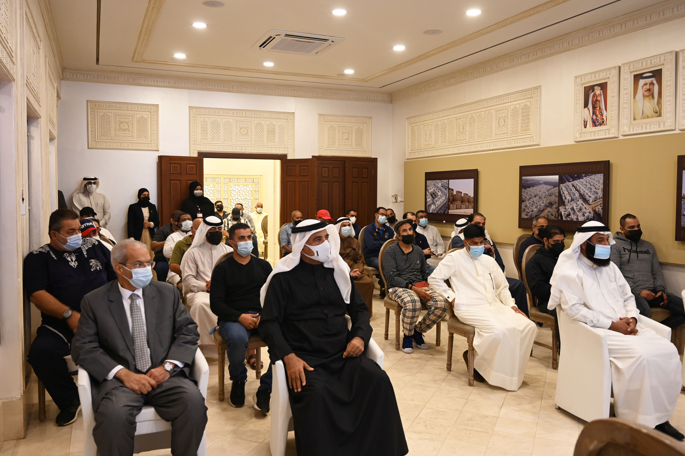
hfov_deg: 60.3
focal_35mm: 31
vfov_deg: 42.3
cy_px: 221
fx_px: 589
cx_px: 338
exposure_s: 1/60
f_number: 4
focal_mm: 30
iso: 1250
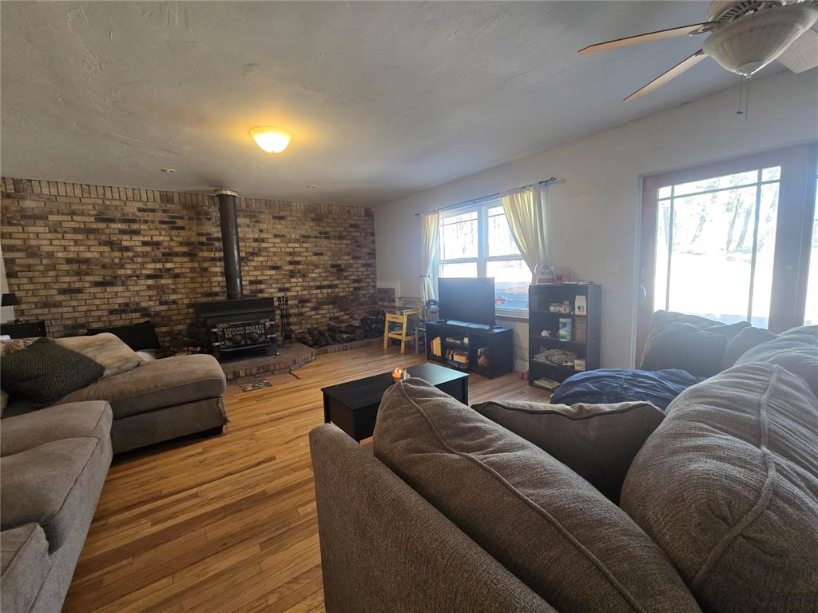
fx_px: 307
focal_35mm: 13
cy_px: 306
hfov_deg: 106.2
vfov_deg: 89.9
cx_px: 409
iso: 320
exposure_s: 1/60
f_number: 2.2
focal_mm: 2.2
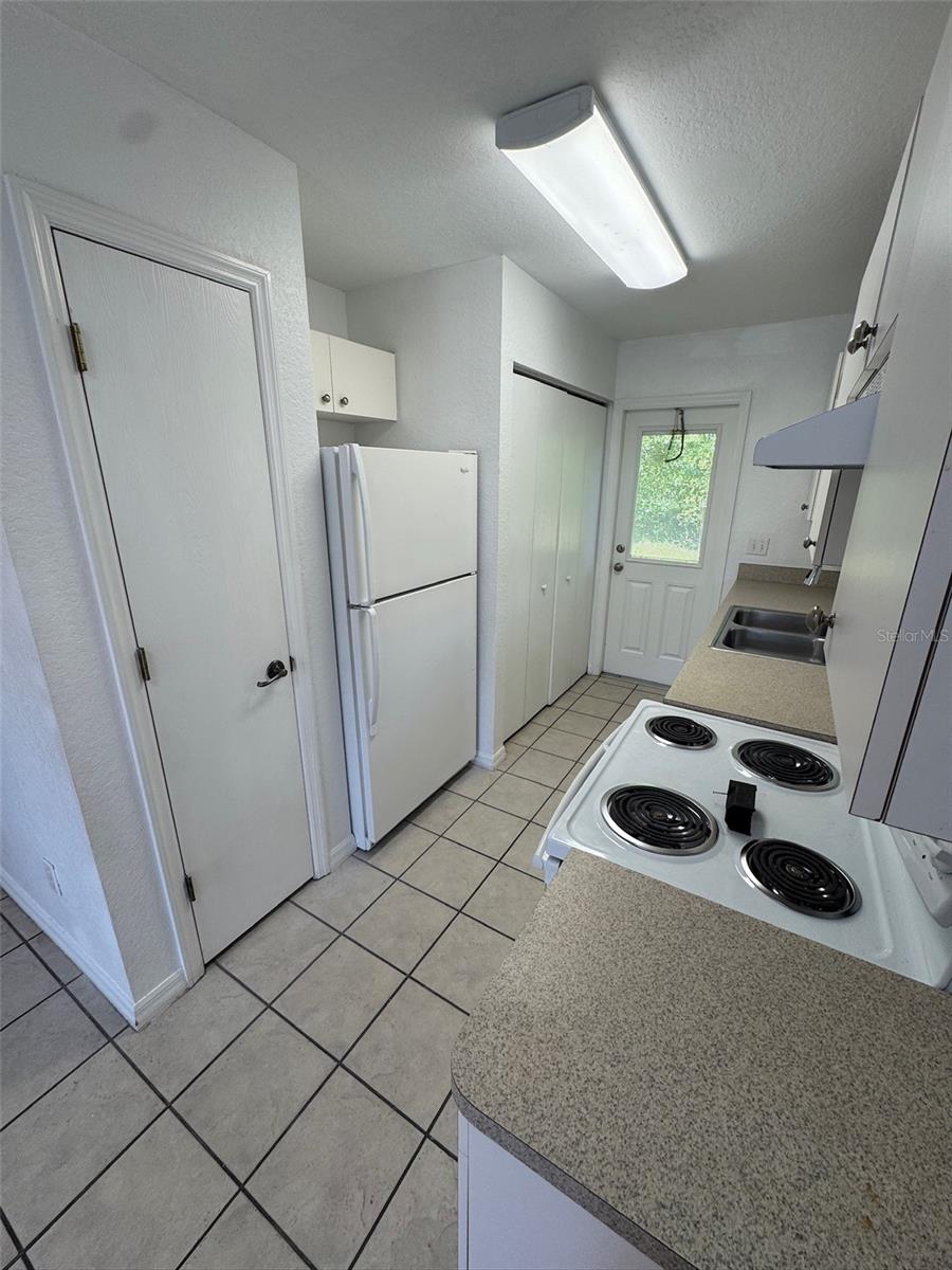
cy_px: 635
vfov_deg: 102.1
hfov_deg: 85.7
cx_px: 476
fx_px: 513
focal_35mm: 14
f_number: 2.2
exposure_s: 1/120
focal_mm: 2.22
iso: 50
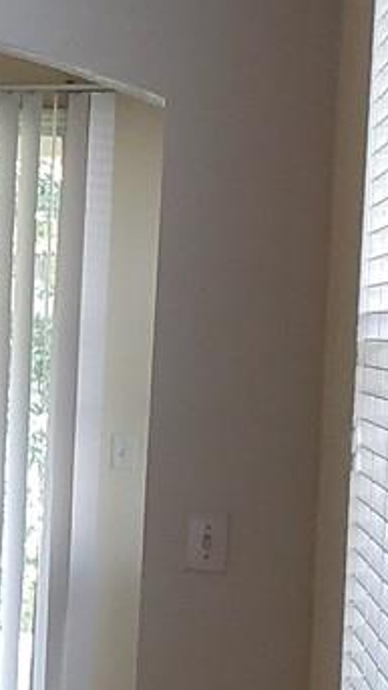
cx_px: -915
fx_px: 2414
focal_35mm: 132
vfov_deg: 16.3
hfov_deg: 7.6
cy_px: 400
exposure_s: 1/50
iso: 160
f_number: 2.4
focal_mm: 4.3
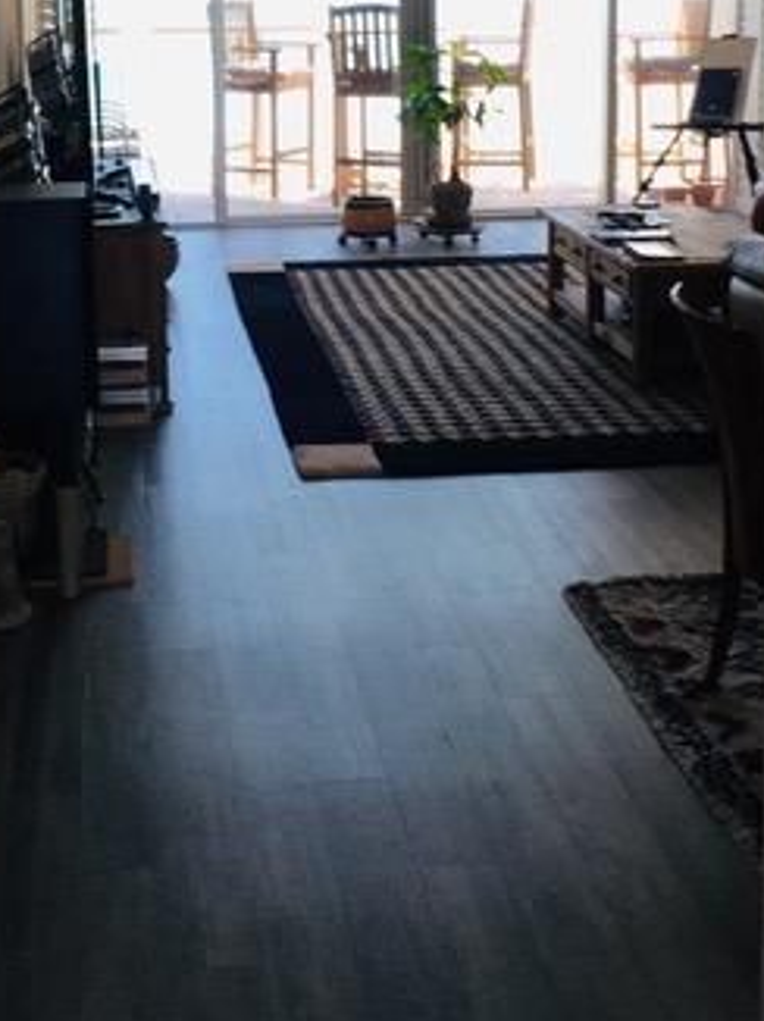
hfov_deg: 25.5
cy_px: 172
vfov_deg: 32.7
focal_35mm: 57
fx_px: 1680
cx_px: 257
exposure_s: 1/60
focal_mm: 4.15
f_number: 2.2
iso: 32
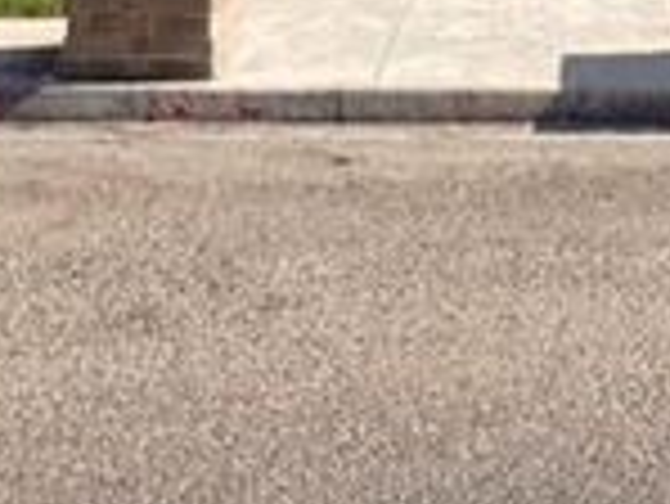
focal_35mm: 97
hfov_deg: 20.1
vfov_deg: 14.1
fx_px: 1879
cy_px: -308
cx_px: 481
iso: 32
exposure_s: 1/1364
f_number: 2.2
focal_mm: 4.15
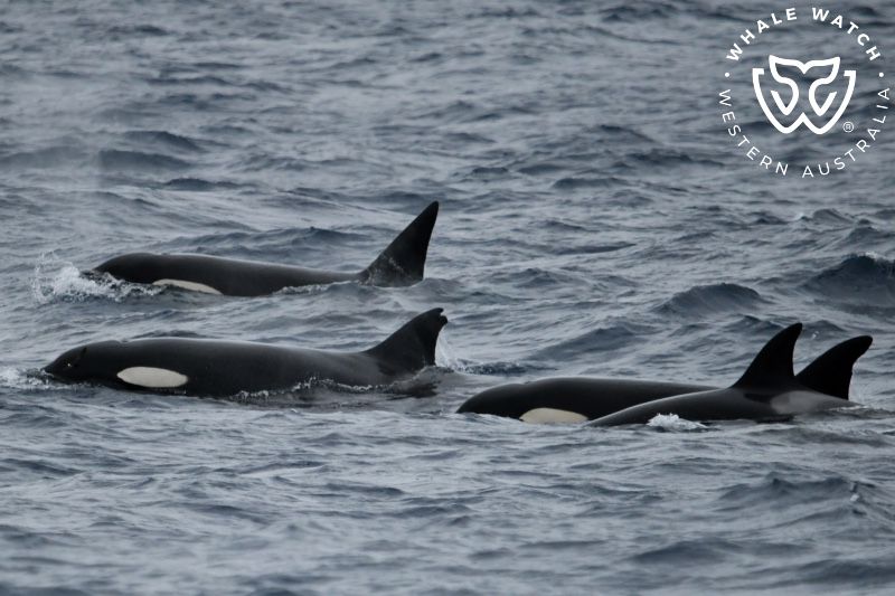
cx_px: 448
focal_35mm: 600
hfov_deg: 3.4
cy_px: 298
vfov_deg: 2.3
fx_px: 14913
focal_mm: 600
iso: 1800
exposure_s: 1/8000
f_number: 6.3
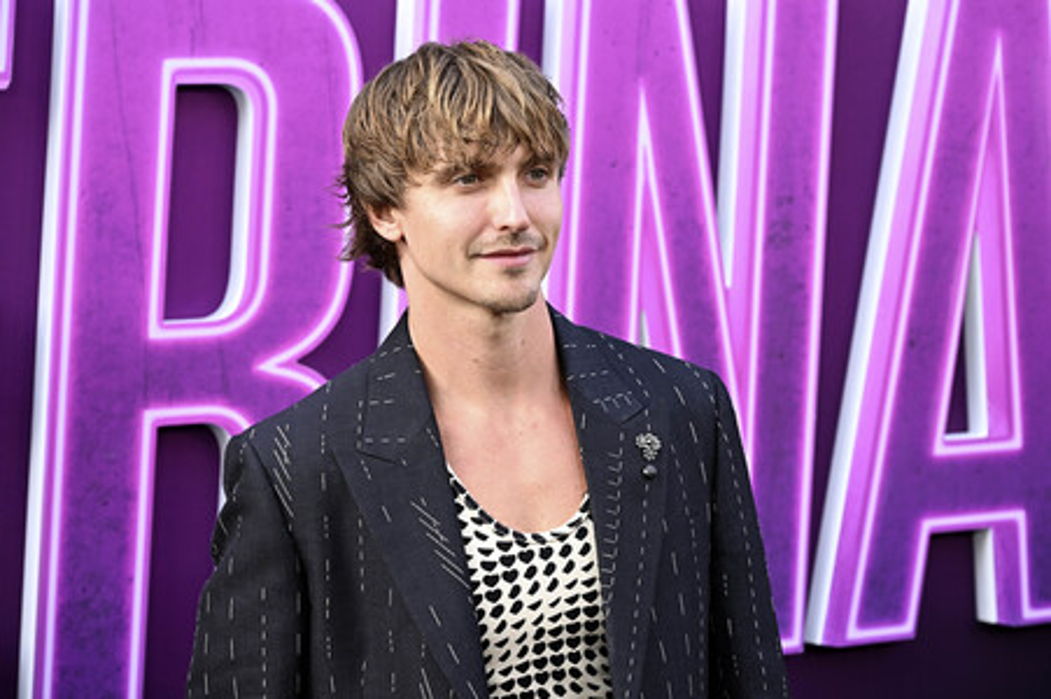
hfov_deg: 18.6
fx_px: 3209
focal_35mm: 110
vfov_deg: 12.4
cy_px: 350
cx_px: 526
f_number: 6.3
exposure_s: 1/320
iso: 1000
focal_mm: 110
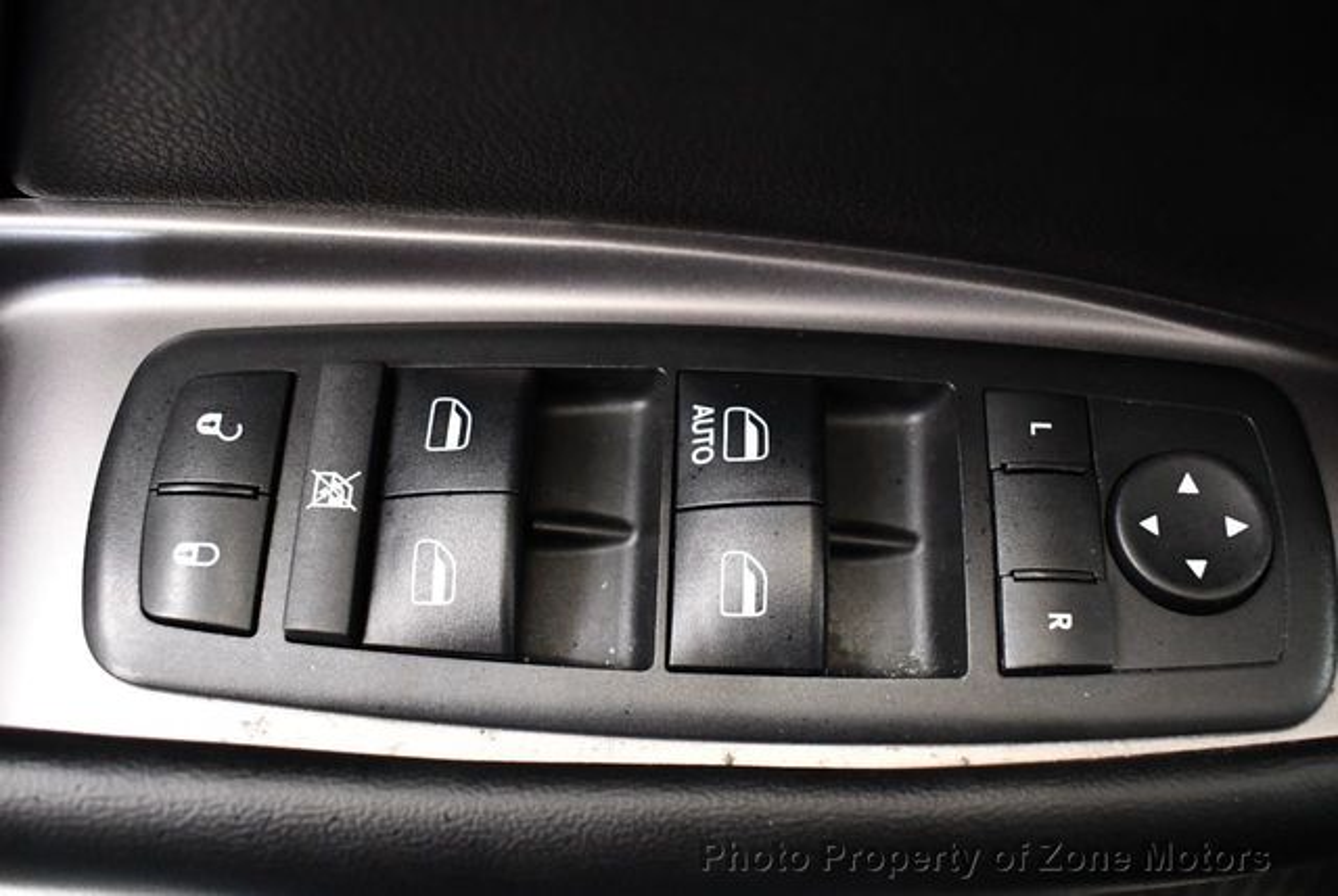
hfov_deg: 53.1
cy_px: 448
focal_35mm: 36
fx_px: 1340
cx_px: 669
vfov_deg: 37.0
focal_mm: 18
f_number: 3.5
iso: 3200
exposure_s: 1/100
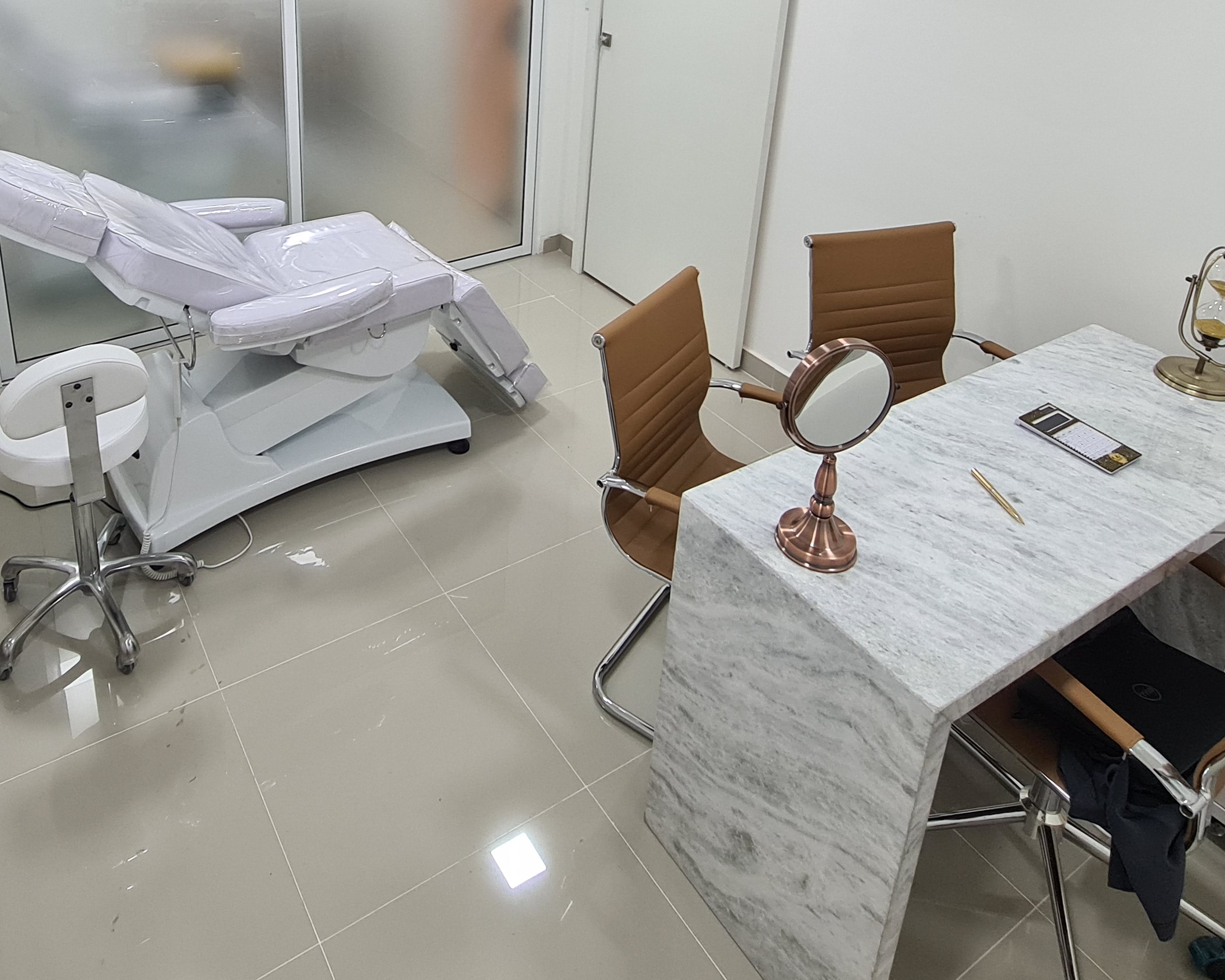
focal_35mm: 24
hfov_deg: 69.1
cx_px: 455
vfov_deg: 52.8
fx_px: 870
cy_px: 128
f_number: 2.2
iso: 160
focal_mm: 2.22
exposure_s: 1/60
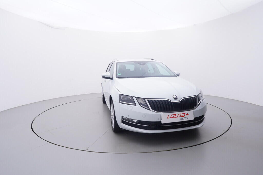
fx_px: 164
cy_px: 88
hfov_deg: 77.3
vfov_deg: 56.2
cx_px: 132
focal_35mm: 22
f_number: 5
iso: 200
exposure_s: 1/80
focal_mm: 15
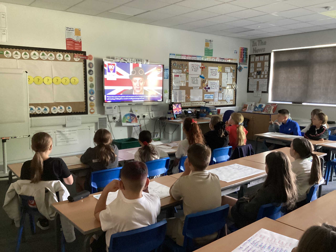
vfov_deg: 45.4
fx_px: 301
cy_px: 126
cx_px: 168
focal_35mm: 31
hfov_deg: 58.4
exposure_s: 1/25
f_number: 2.4
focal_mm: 3.3
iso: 640
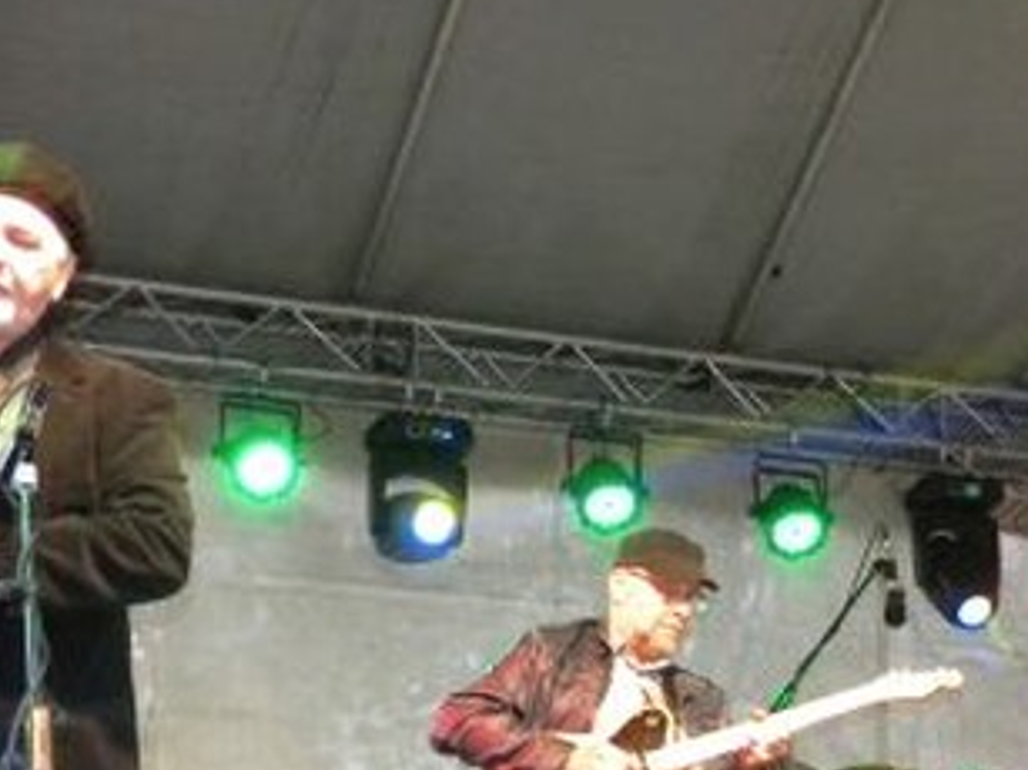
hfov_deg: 21.9
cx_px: 881
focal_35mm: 88
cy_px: 537
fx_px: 2612
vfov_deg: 16.7
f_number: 3.7
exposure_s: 1/33.7
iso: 425
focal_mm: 6.4
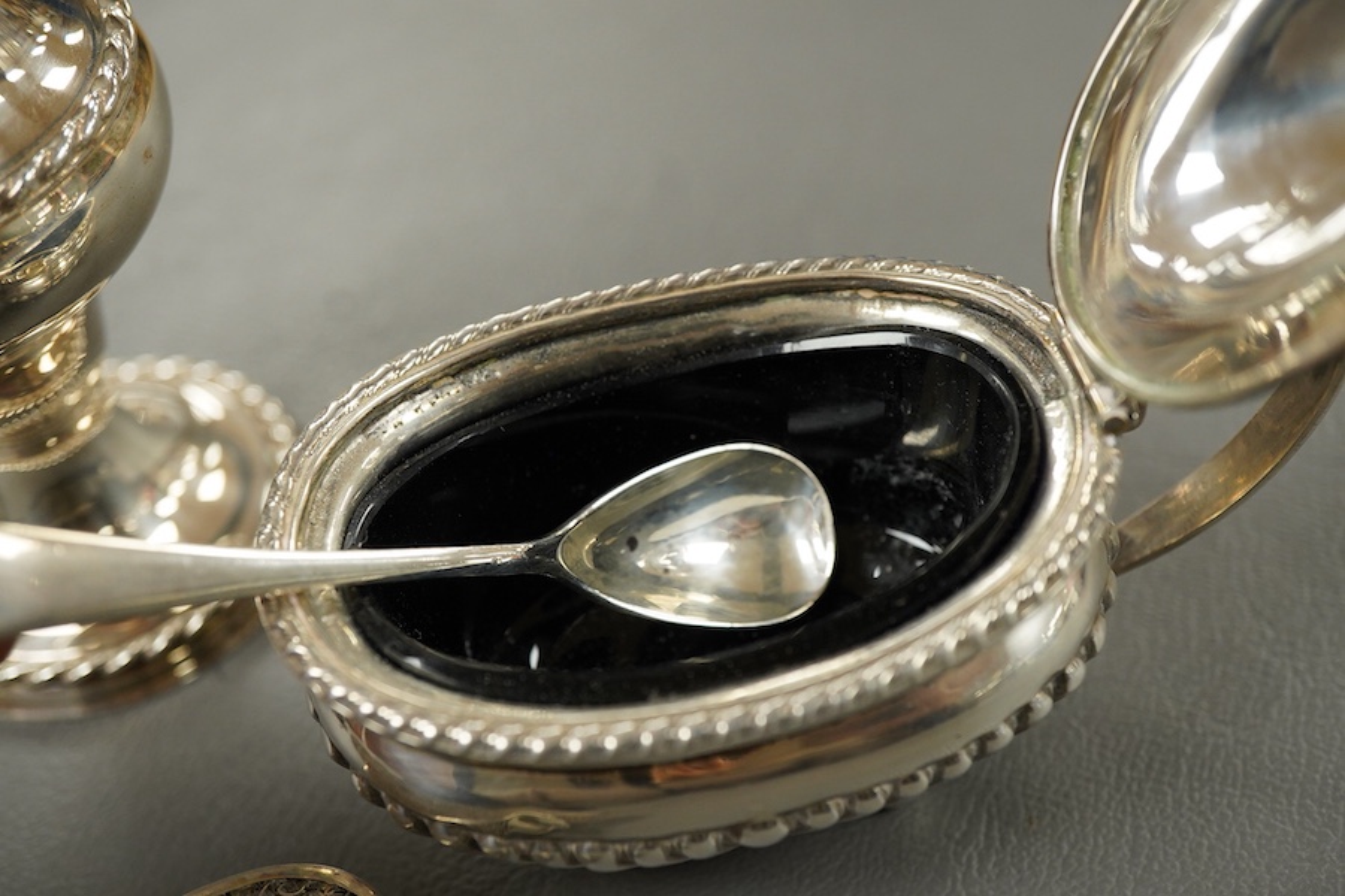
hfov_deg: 43.6
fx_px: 1681
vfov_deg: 29.9
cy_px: 448
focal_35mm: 45
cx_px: 672
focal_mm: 30
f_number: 8
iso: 1250
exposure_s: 1/125
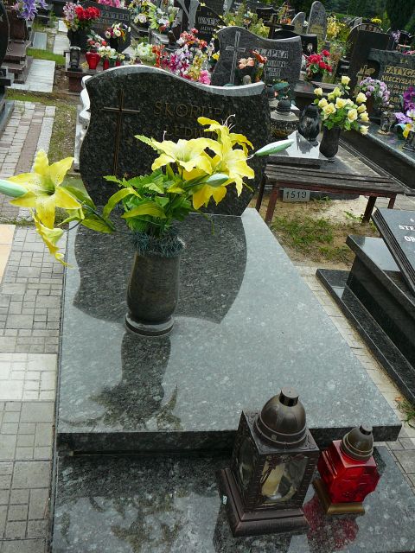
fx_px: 559
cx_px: 208
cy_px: 276
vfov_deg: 52.6
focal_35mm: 35
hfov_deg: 40.7
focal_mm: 5.2
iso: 100
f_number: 2.8
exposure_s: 1/50
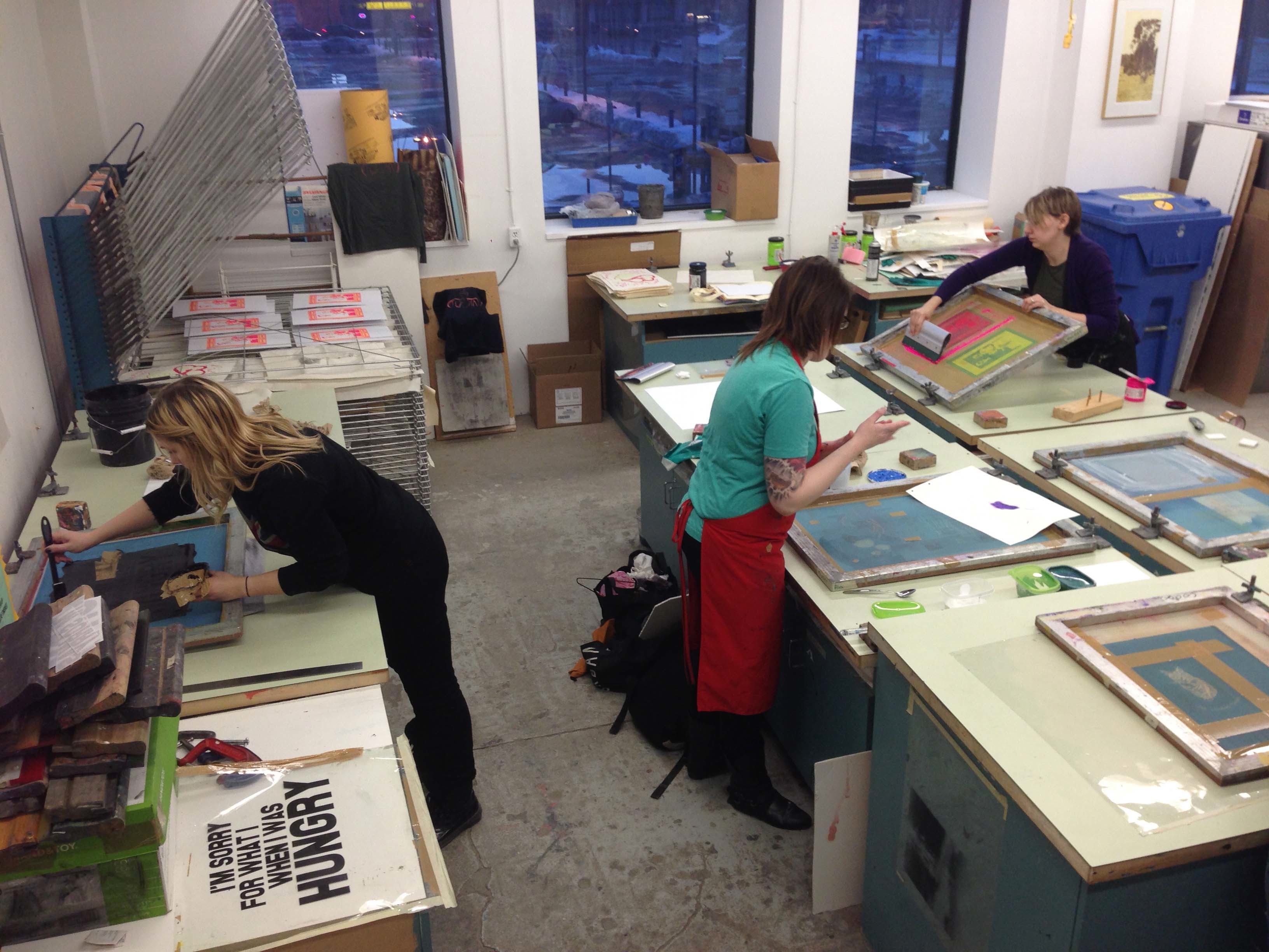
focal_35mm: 33
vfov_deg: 42.9
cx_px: 634
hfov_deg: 55.4
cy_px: 476
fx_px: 1210
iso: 80
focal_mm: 4.12
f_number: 2.4
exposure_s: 1/60
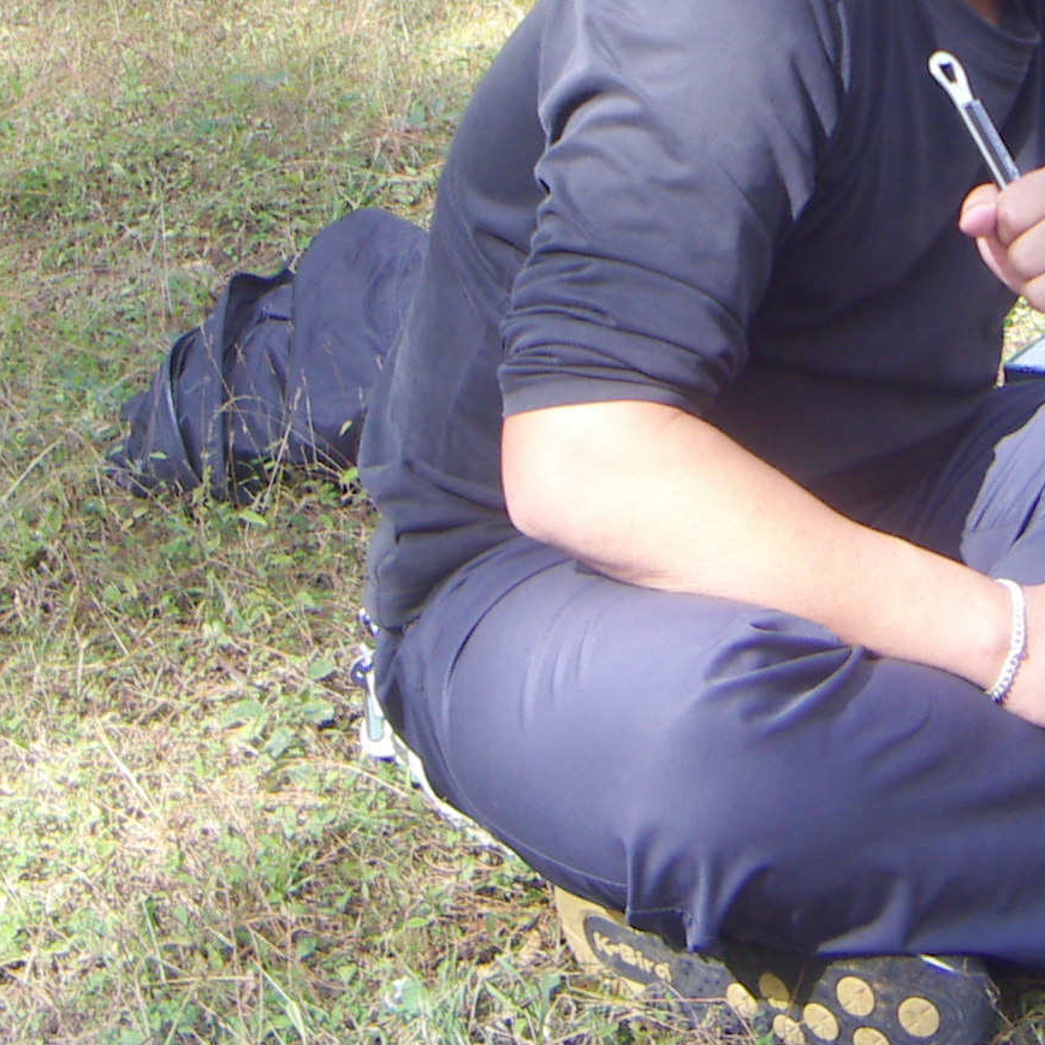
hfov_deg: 22.9
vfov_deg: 22.5
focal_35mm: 75
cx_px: 766
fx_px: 2562
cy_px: 125
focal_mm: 4.7
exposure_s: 1/60
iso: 50
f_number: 2.8
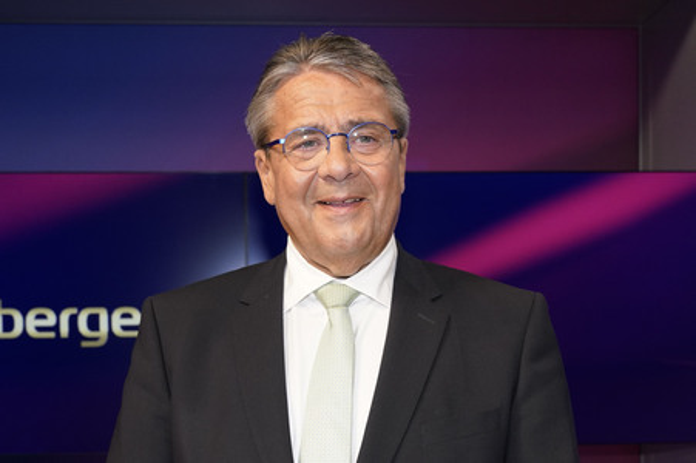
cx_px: 348
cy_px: 232
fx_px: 676
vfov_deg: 37.8
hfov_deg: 54.5
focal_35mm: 35
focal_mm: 35
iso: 2000
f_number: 5
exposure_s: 1/160
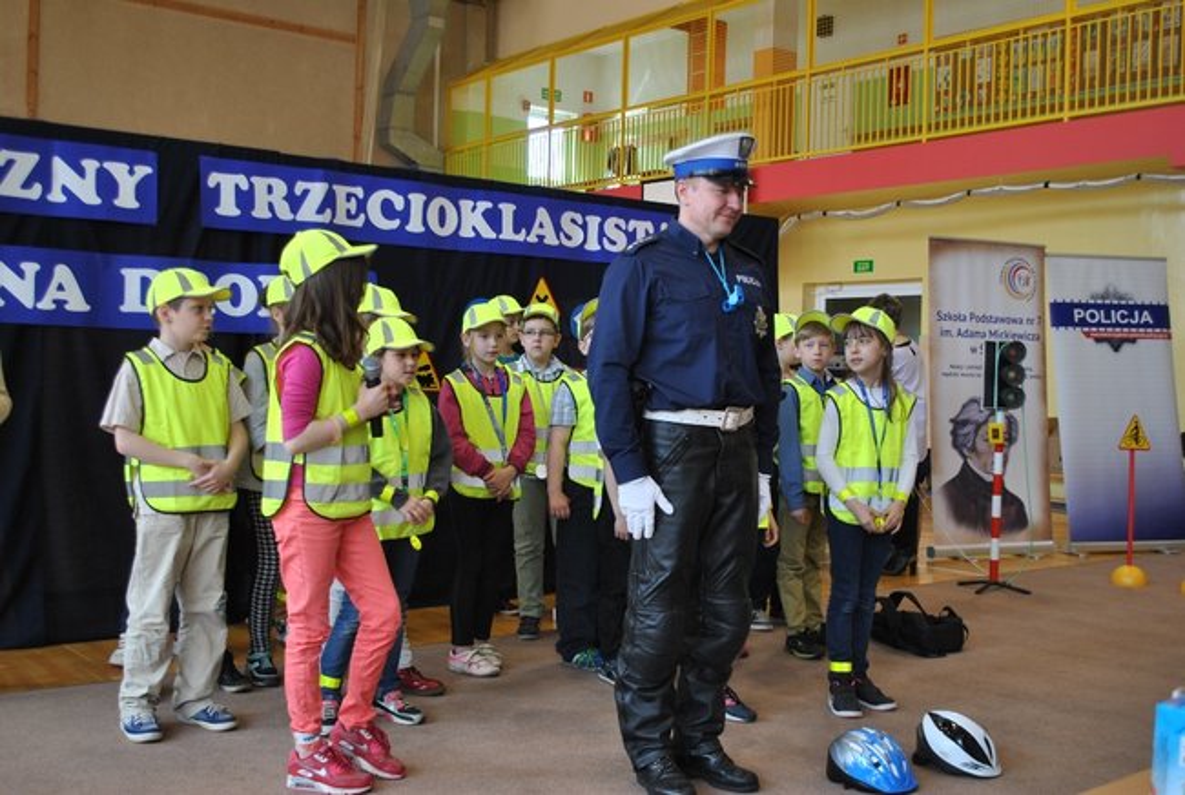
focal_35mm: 39
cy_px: 398
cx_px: 592
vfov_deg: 34.3
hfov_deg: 49.5
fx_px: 1286
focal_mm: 26
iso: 200
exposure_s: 1/40
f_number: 4.2
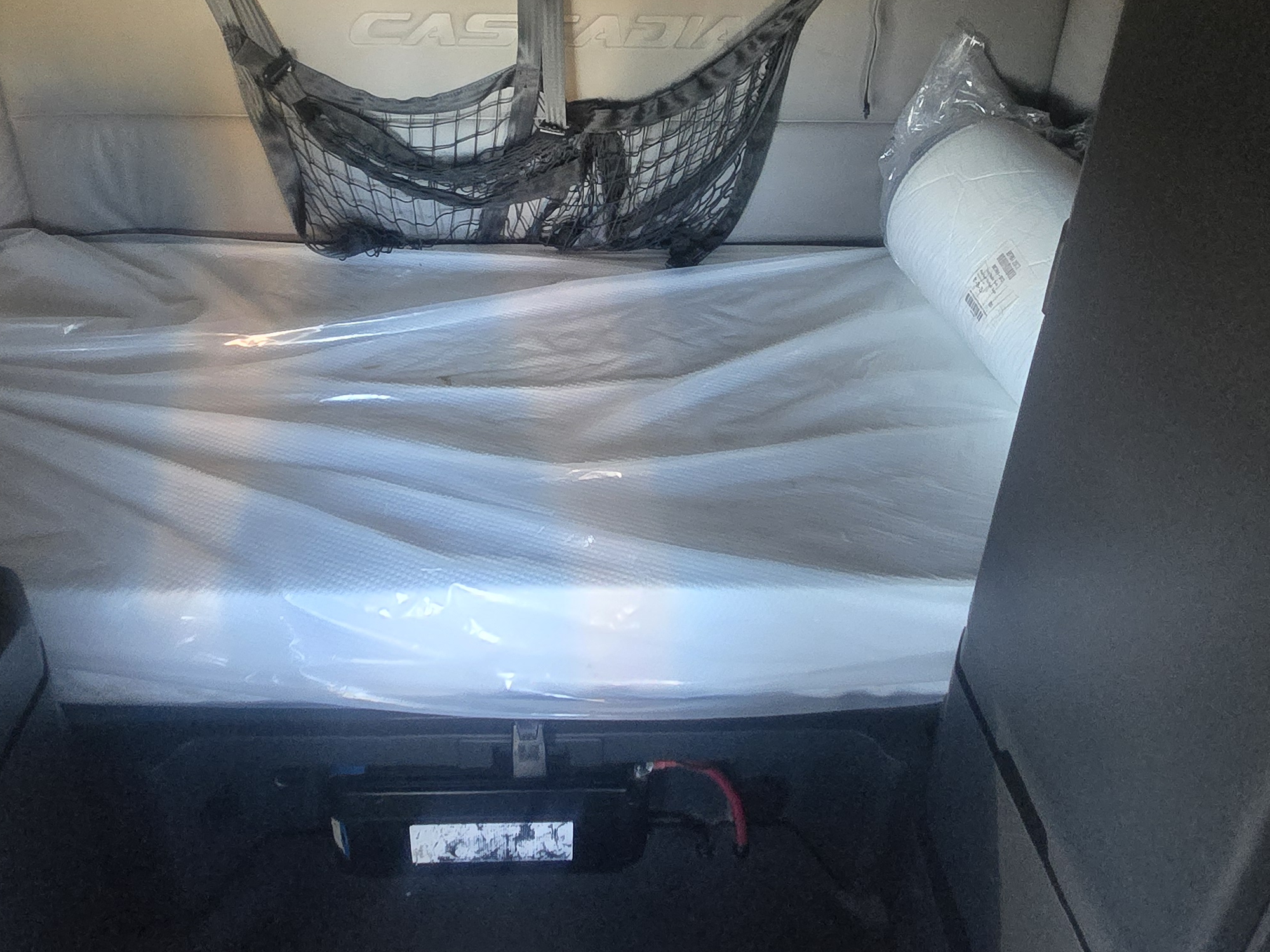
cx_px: 601
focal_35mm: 26
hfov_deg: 67.3
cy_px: 215
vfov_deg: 50.4
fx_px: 954
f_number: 2.2
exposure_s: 1/60
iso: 1250
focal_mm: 2.2
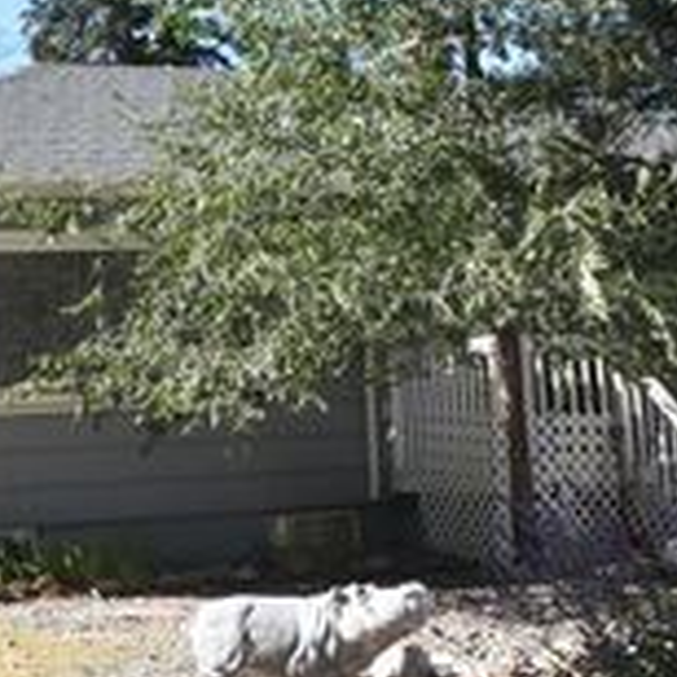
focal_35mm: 116
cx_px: 127
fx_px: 2567
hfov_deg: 14.9
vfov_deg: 15.0
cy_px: 464
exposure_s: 1/250
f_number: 8
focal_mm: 28
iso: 250
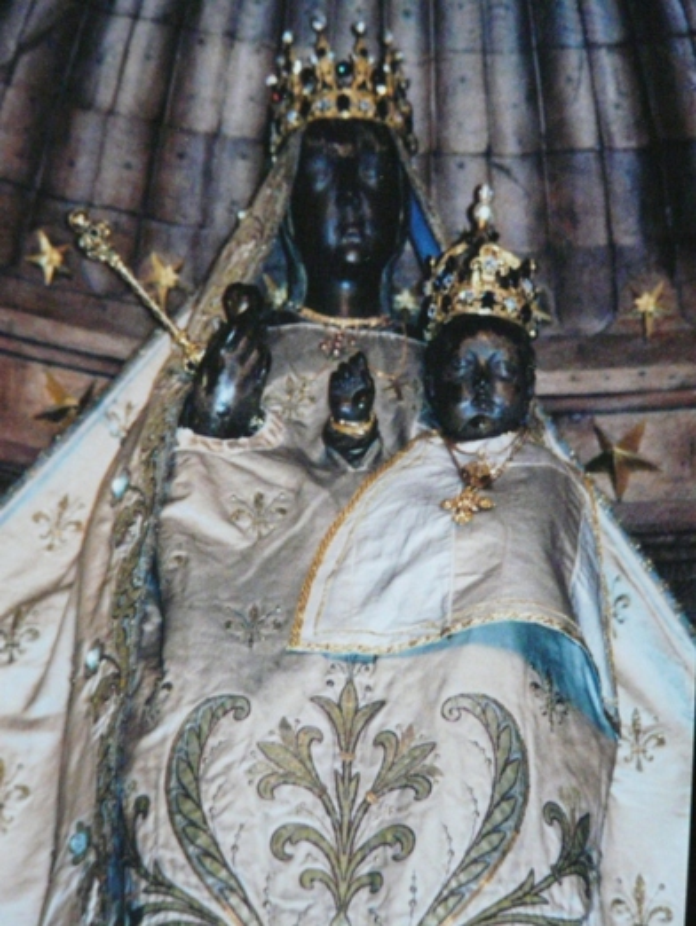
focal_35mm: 309
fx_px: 8277
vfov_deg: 6.4
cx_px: 348
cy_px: 463
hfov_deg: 4.8
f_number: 3.6
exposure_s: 1/20
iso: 800
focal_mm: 50.7
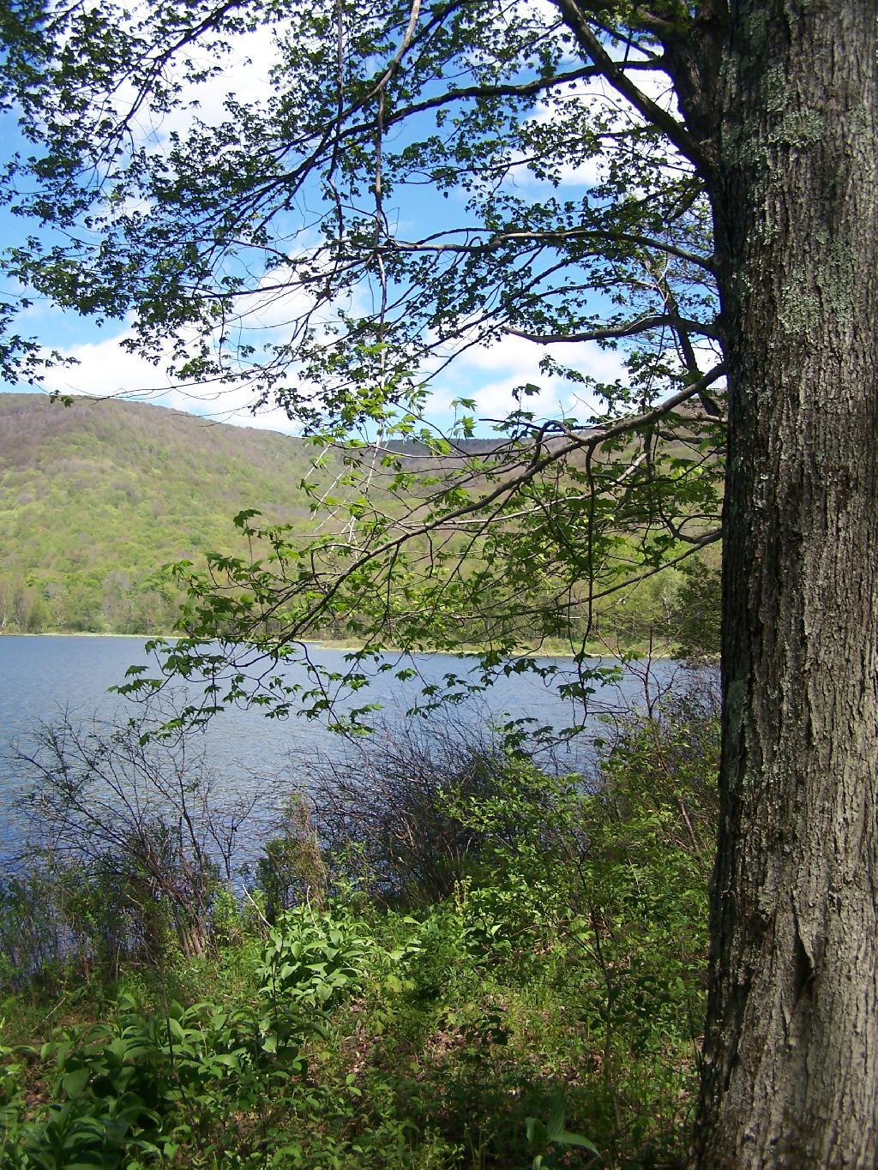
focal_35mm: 38
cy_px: 585
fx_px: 1285
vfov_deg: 49.0
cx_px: 439
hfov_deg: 37.7
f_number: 2.8
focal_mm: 6.3
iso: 80
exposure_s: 1/640
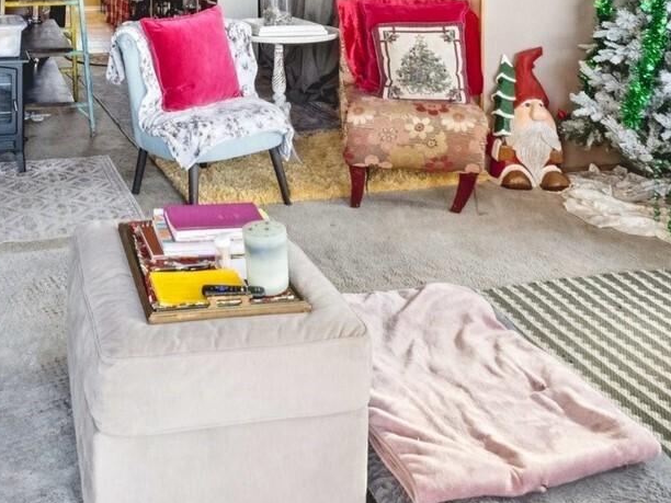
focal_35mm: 40
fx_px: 775
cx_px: 164
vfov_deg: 30.9
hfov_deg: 45.1
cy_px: -85
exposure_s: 1/30
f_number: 9
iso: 1600
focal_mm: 10
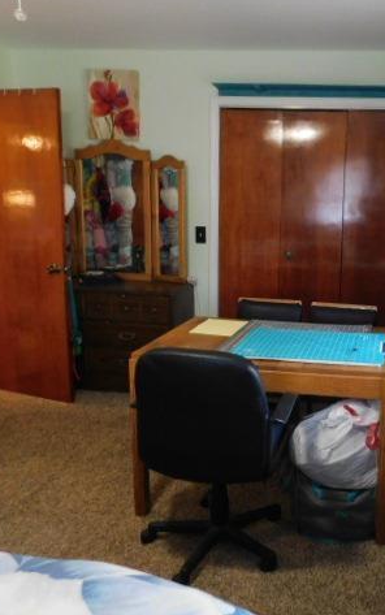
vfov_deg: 58.1
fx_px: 553
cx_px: 312
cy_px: 304
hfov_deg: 36.9
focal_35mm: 33
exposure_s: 1/25
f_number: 3
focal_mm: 4
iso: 400
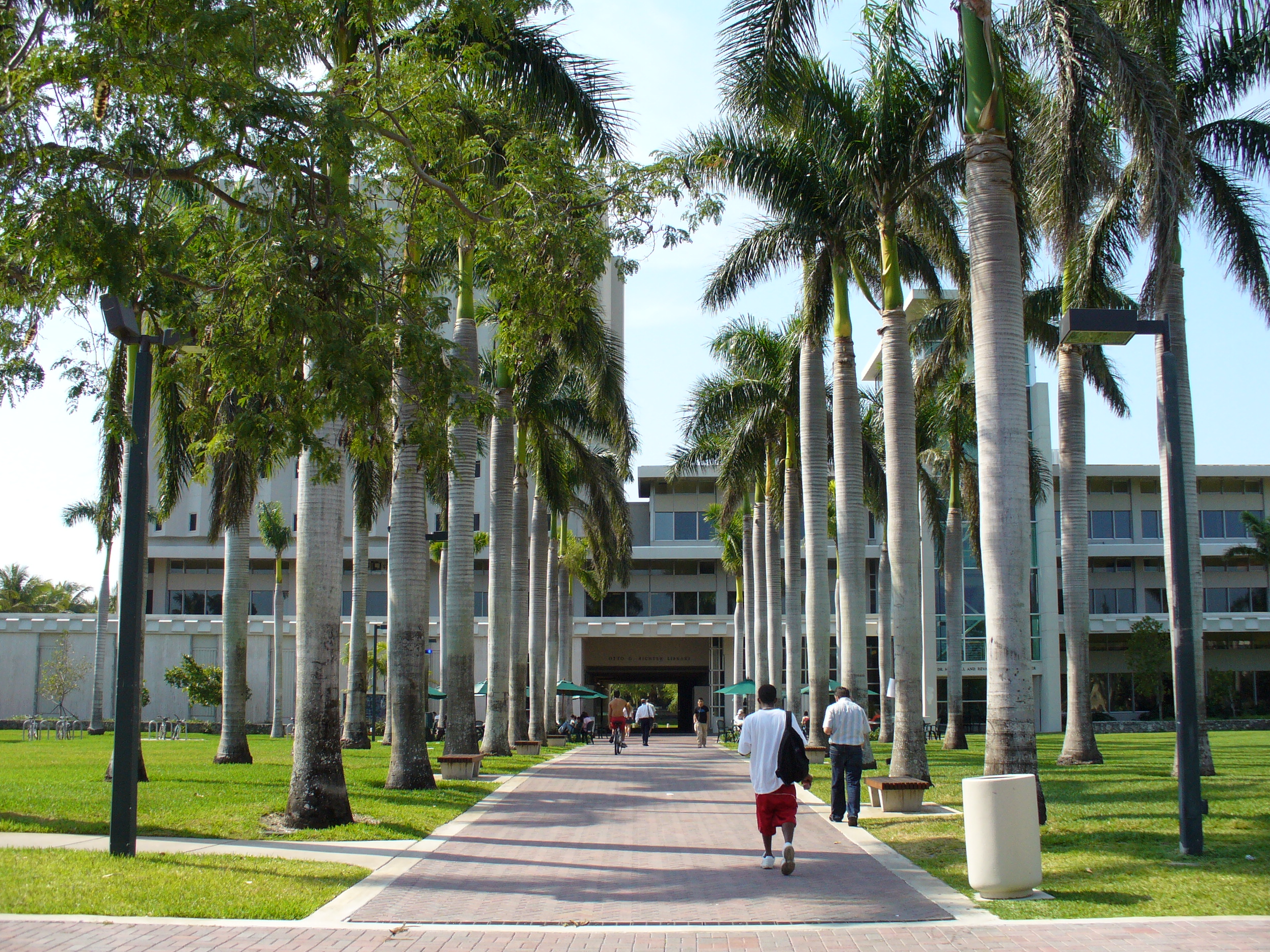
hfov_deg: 49.0
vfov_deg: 37.7
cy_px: 478
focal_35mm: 38
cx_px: 645
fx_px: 1394
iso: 80
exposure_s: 1/250
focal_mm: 6.1
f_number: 5.6
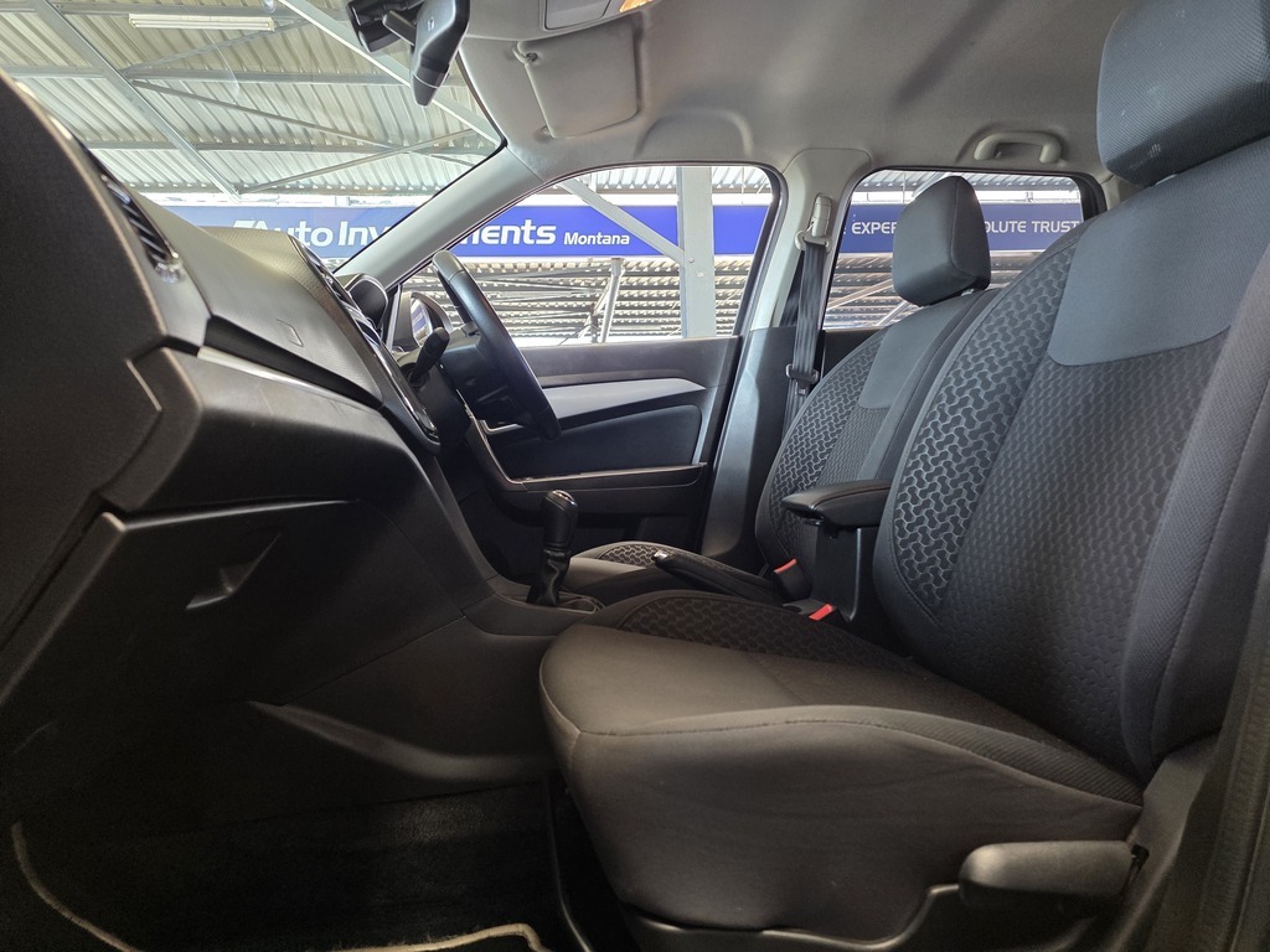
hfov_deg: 73.9
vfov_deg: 58.9
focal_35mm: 23
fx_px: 844
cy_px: 476
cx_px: 635
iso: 320
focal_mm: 6.25
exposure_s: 1/100
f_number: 1.7
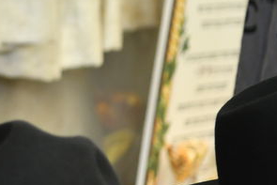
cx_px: -361
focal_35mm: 370
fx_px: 2848
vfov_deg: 3.7
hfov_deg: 5.4
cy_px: -154
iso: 1000
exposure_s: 1/200
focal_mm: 78
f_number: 4.5
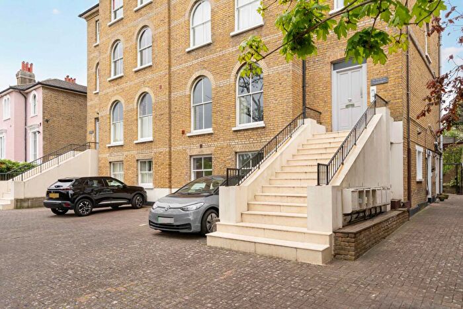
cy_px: 154
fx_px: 270
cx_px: 232
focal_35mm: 21
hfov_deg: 81.2
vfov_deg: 59.5
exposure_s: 1/320
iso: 320
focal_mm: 21
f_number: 8
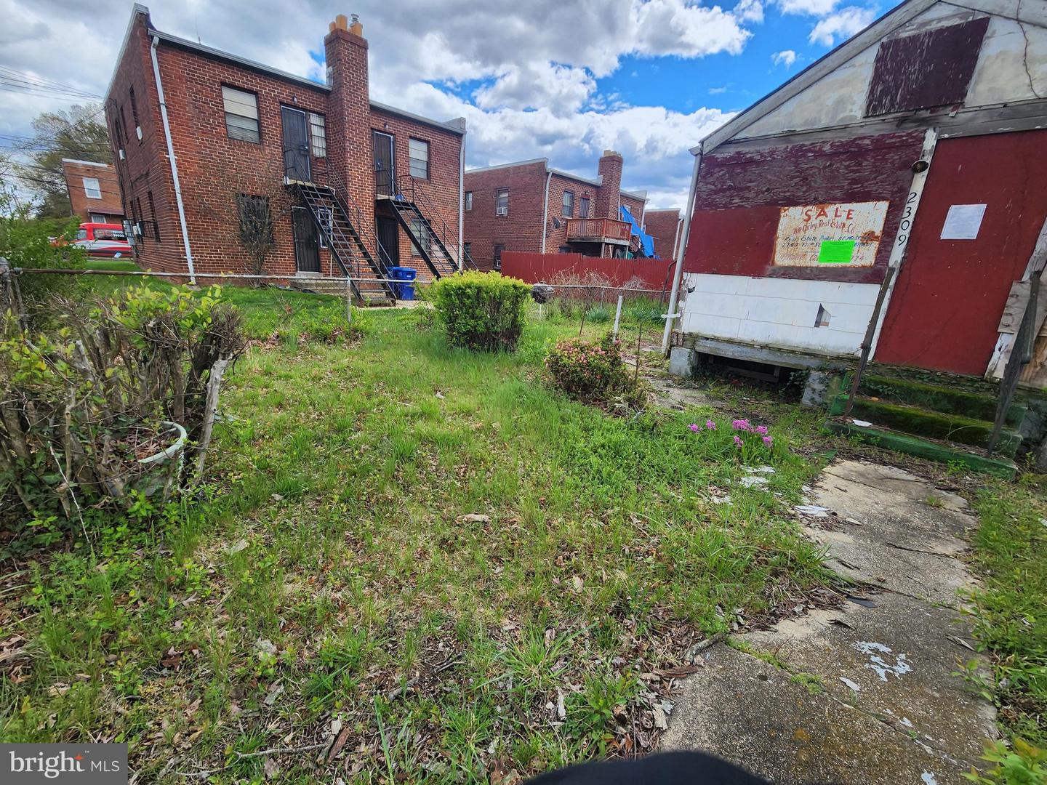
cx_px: 524
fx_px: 393
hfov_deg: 106.2
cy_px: 392
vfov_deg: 89.9
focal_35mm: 13
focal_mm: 2.2
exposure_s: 1/580
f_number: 2.2
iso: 50
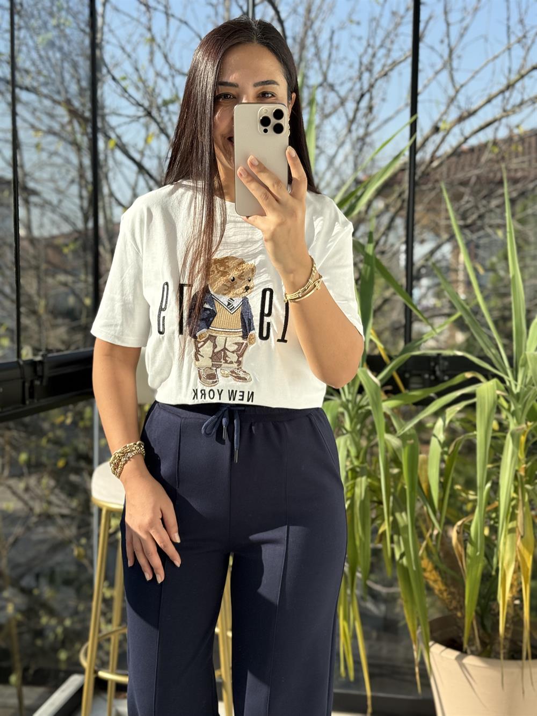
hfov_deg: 30.3
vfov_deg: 39.7
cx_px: 268
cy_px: 358
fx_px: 993
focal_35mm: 48
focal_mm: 6.76
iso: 80
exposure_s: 1/1149
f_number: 1.78
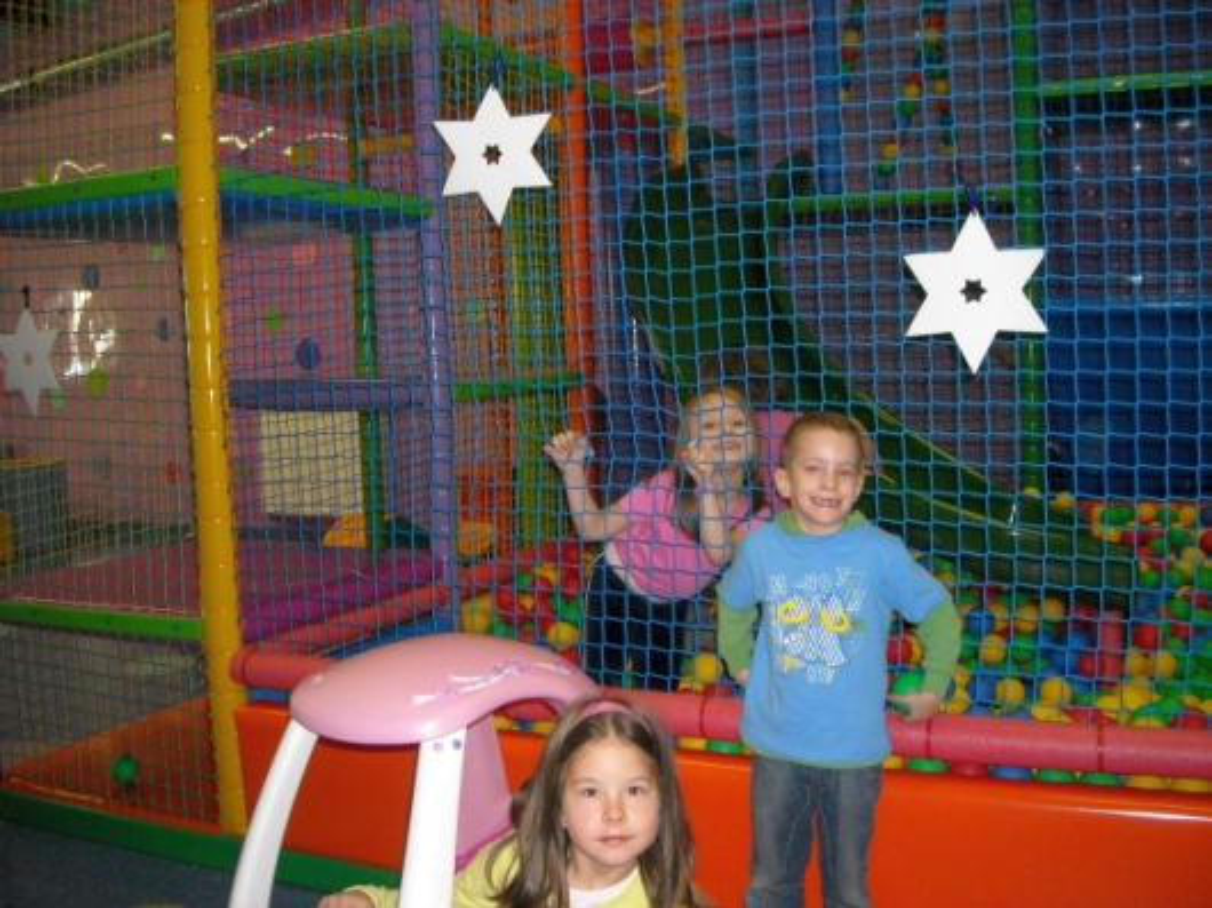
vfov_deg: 40.7
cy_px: 454
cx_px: 606
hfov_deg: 52.6
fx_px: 1225
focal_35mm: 35
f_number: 2.8
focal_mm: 5.7
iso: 400
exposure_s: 1/60
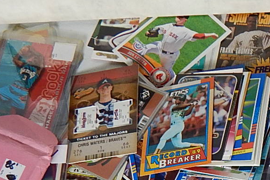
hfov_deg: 25.5
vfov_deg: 16.9
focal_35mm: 72
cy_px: 278
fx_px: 540
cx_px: 316
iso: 220
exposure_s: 1/30
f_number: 3.1
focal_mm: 4.5
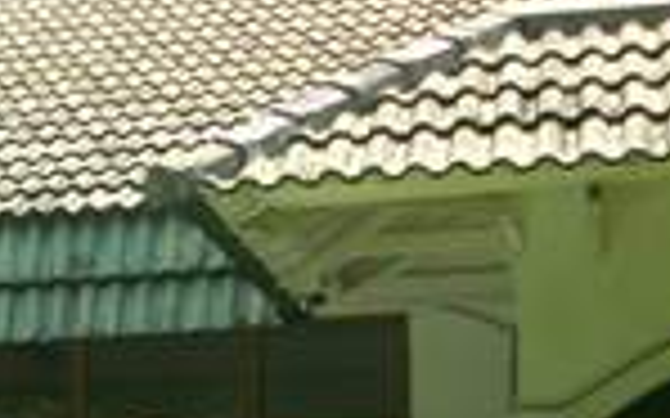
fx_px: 1971
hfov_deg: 18.0
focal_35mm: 108
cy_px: 575
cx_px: -198
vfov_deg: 11.7
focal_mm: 5.7
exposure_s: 1/500
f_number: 2.8
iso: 80
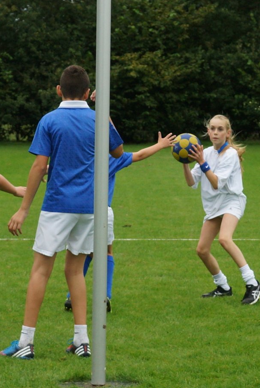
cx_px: 133
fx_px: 643
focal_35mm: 60
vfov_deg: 33.6
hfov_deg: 22.9
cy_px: 179
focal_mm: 35
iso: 320
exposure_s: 1/400
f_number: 4.5
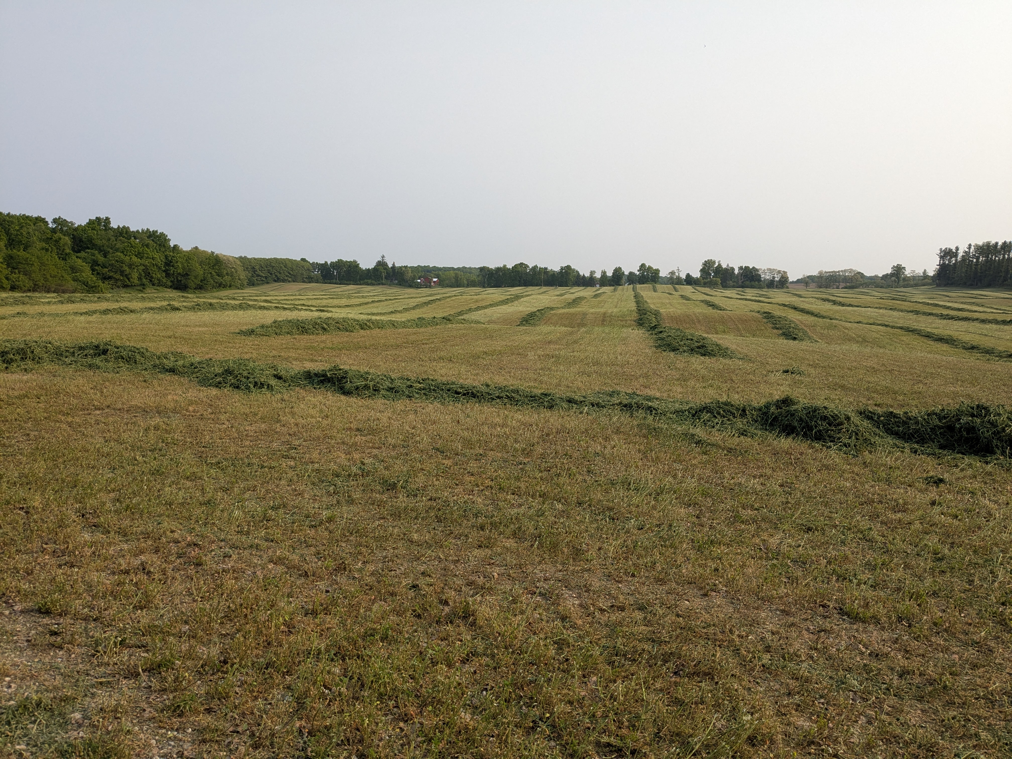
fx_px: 789
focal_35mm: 27
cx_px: 506
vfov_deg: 51.4
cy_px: 380
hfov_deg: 65.3
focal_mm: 4.38
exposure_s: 1/2128
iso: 59
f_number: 1.73
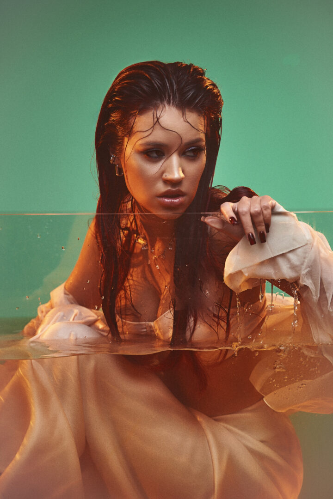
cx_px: 166
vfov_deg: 28.8
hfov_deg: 19.5
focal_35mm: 70
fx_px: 971
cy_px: 250
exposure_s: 1/100
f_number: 4
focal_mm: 70
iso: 160
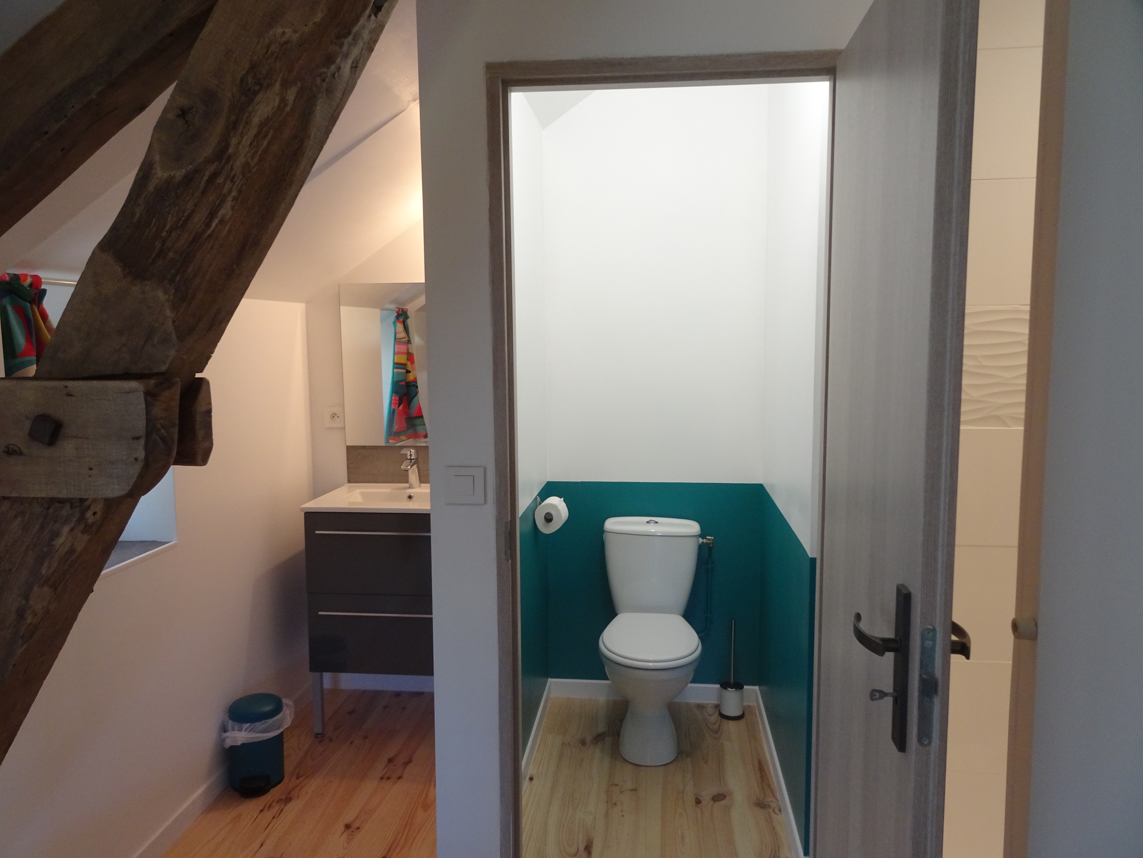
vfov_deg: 54.9
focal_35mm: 25
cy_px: 429
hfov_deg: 69.4
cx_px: 572
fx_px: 825
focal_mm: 4.25
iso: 200
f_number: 3.5
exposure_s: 1/30
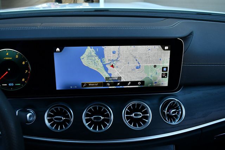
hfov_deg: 53.1
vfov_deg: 36.9
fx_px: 225
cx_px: 112
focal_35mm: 36
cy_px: 75
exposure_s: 1/250
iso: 400
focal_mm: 18
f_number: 4
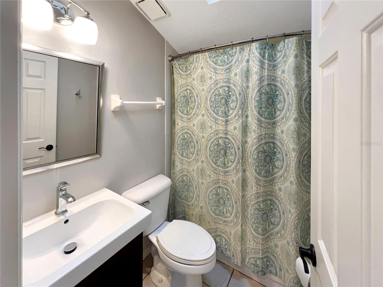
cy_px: 144
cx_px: 192
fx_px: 144
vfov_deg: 89.9
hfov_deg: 106.2
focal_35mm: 13
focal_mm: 1.57
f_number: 1.8
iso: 160
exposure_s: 1/60
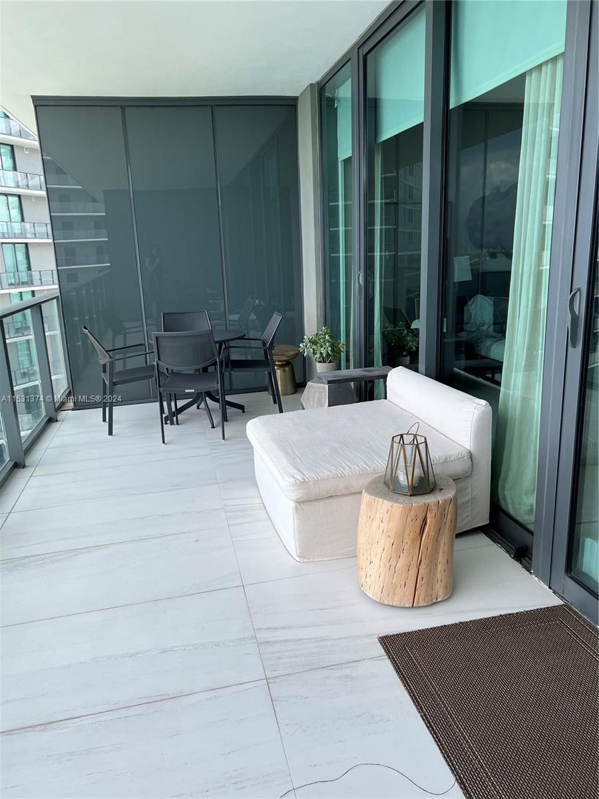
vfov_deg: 67.3
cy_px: 400
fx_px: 600
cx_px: 300
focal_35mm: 26
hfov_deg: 53.1
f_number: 1.5
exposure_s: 1/853
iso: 50
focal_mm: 5.7
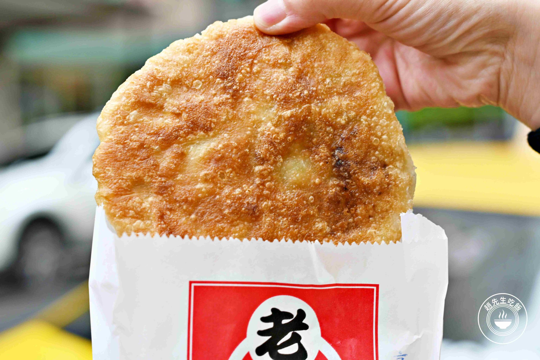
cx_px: 270
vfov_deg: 18.2
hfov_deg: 27.0
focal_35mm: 75
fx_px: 1125
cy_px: 180
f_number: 3.2
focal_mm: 50
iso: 100
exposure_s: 1/160
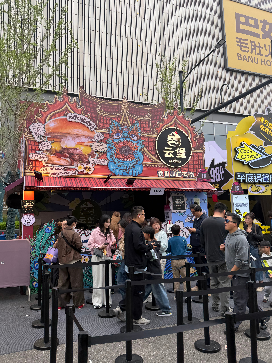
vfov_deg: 65.3
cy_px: 178
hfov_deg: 51.3
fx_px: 283
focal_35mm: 27
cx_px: 128
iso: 80
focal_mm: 6.76
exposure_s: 1/617
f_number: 1.78
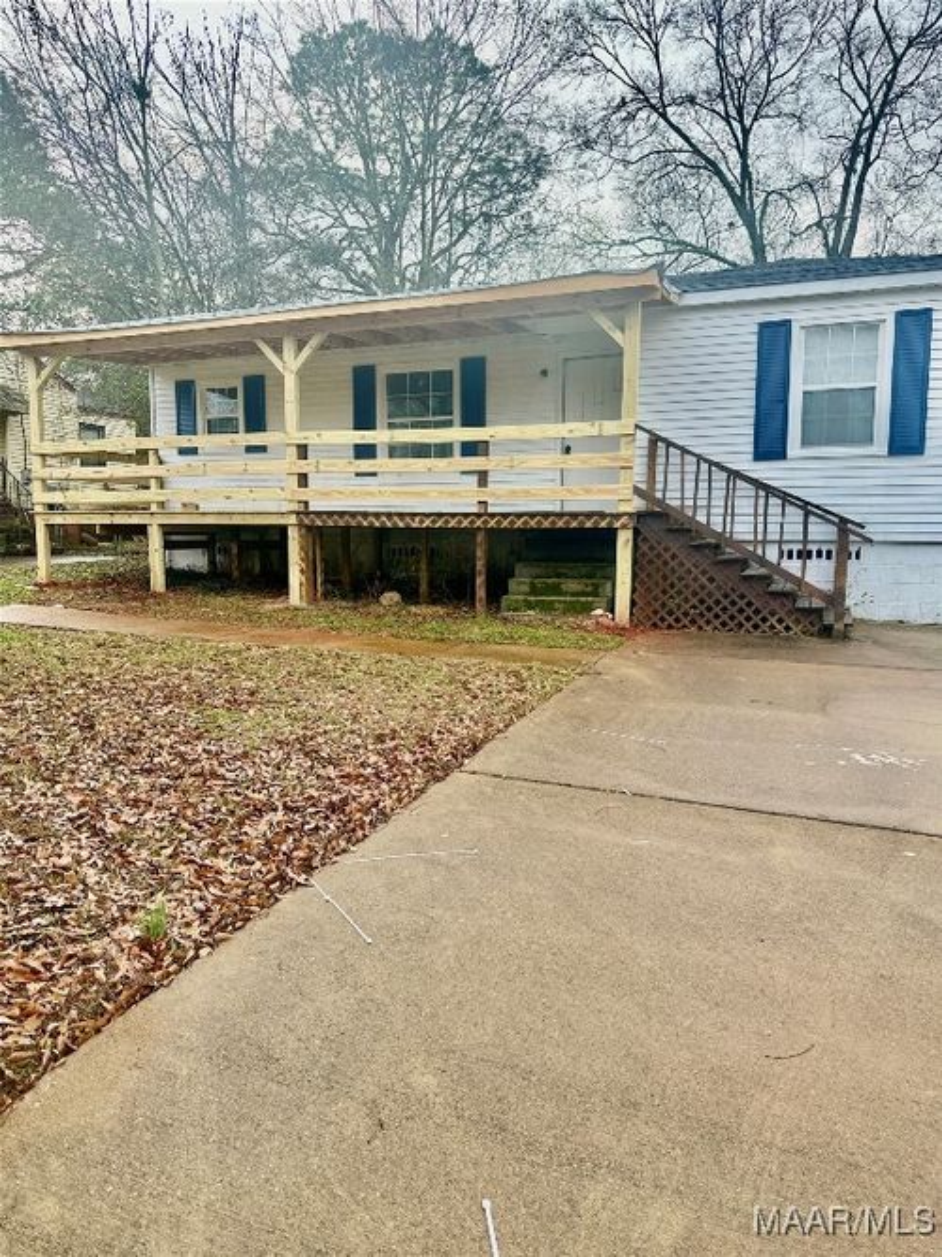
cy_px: 628
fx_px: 871
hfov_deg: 56.8
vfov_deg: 71.6
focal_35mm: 24
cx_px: 471
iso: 80
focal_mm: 6.86
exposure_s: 1/1227
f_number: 1.78
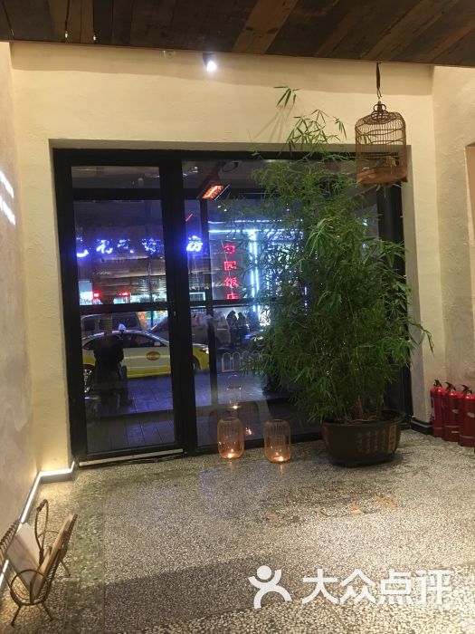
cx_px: 238
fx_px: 531
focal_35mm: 29
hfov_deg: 48.2
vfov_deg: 61.7
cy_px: 317
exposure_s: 1/8
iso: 100
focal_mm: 4.15
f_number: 2.2
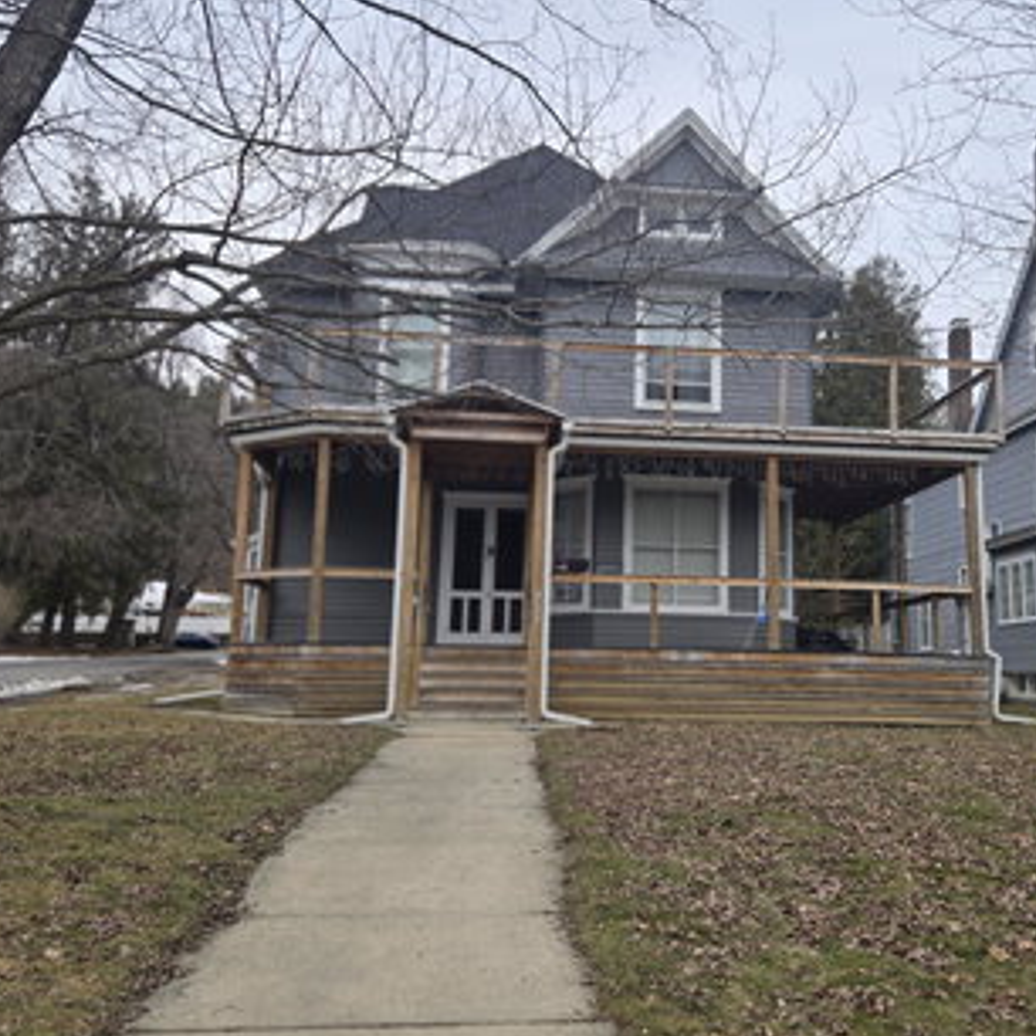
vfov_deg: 48.4
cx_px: 650
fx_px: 1151
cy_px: 508
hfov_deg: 48.0
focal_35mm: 34
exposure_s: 1/1336
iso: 25
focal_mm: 5.4
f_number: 1.8
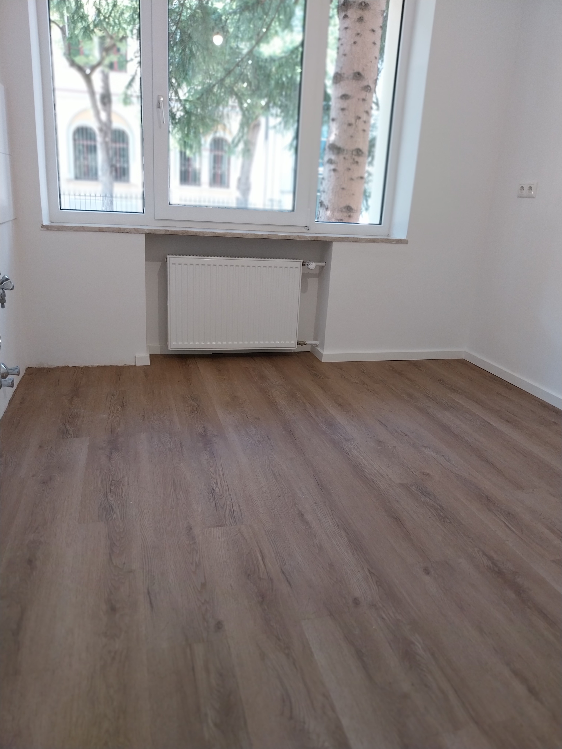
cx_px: 281
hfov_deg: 53.1
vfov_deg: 67.3
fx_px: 563
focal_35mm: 26
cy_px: 374
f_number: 1.8
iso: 64
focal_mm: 4
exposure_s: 1/24
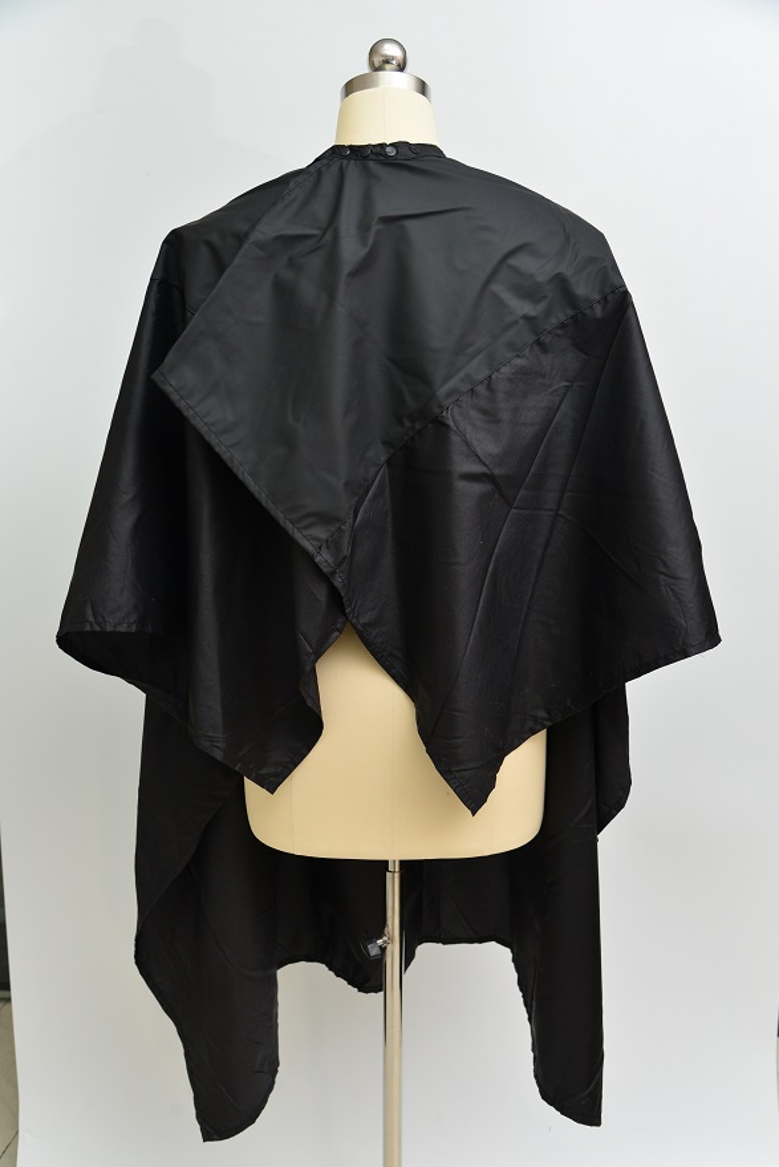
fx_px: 1037
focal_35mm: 32
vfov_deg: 58.7
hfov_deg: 41.2
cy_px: 584
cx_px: 390
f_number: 5.6
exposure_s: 1/100
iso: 800
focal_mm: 32
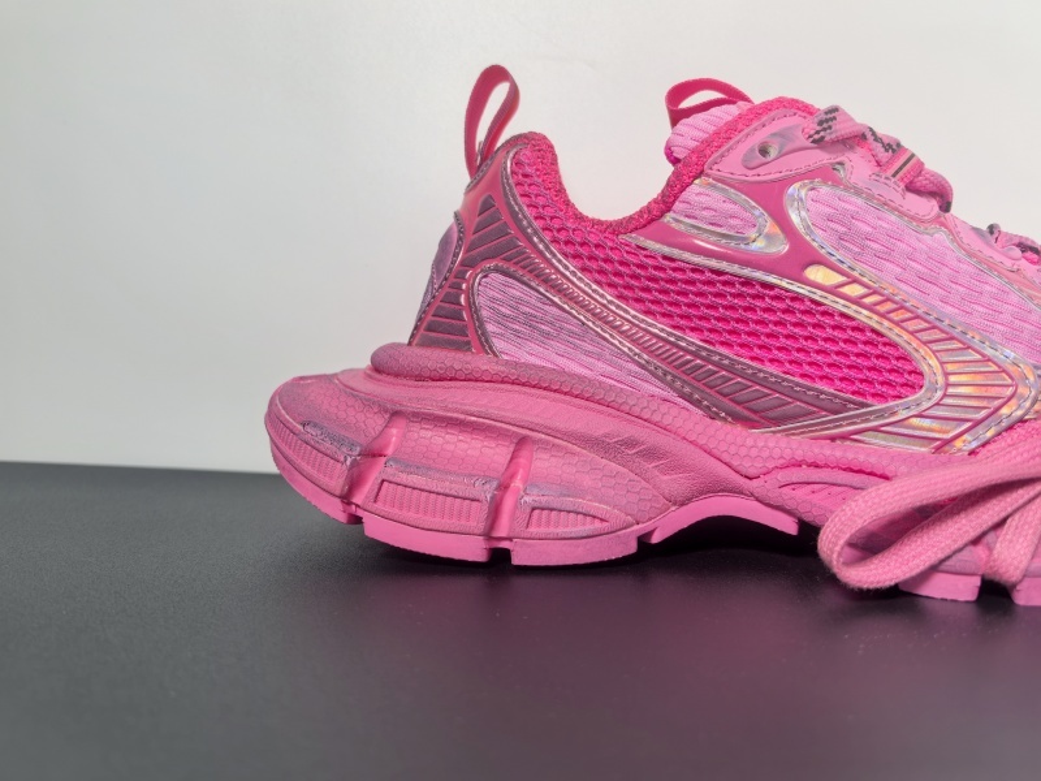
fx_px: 812
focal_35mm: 27
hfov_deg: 65.3
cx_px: 520
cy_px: 390
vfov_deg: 51.4
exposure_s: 1/179
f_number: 2
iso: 50
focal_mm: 6.98
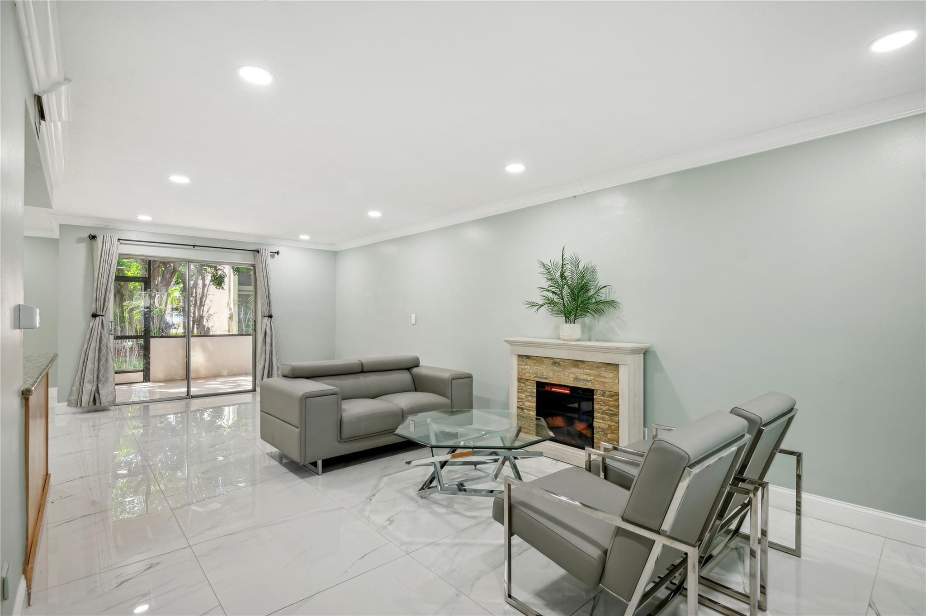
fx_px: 411
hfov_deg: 96.8
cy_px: 308
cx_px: 463
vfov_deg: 73.7
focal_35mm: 16
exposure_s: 1/40
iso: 250
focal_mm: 16
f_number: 8
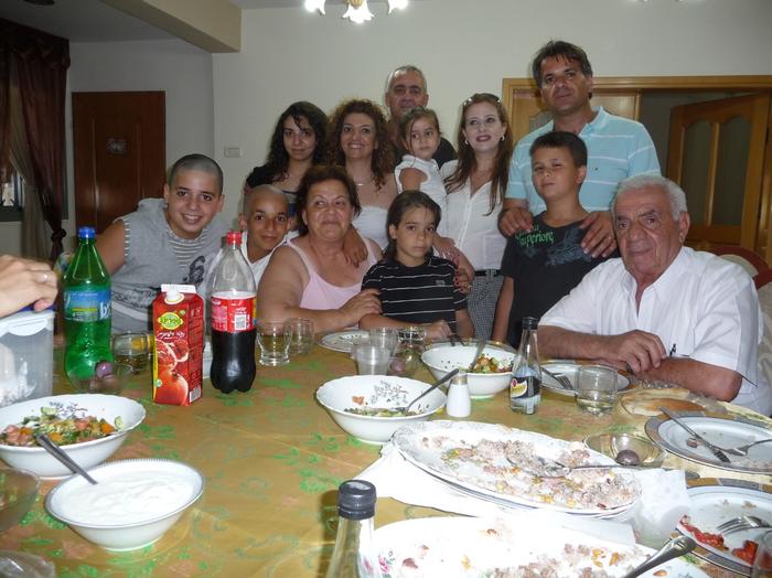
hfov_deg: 63.5
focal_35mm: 28
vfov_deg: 49.7
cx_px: 386
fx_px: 624
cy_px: 289
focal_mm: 4.7
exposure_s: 1/30
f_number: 3.3
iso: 125
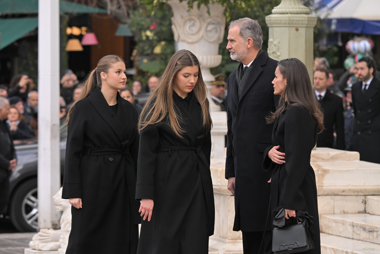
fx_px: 2639
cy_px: 127
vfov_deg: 5.5
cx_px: 190
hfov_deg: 8.2
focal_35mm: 250
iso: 800
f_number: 7.1
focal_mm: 250
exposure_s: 1/640
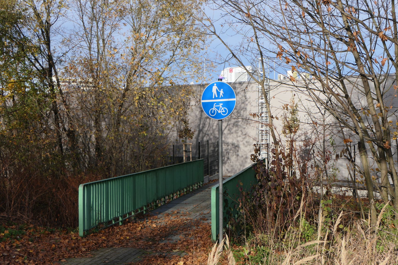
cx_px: 199
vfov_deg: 27.5
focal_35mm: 49
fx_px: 542
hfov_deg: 40.3
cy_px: 132
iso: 125
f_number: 4
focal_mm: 18.1
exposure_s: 1/640
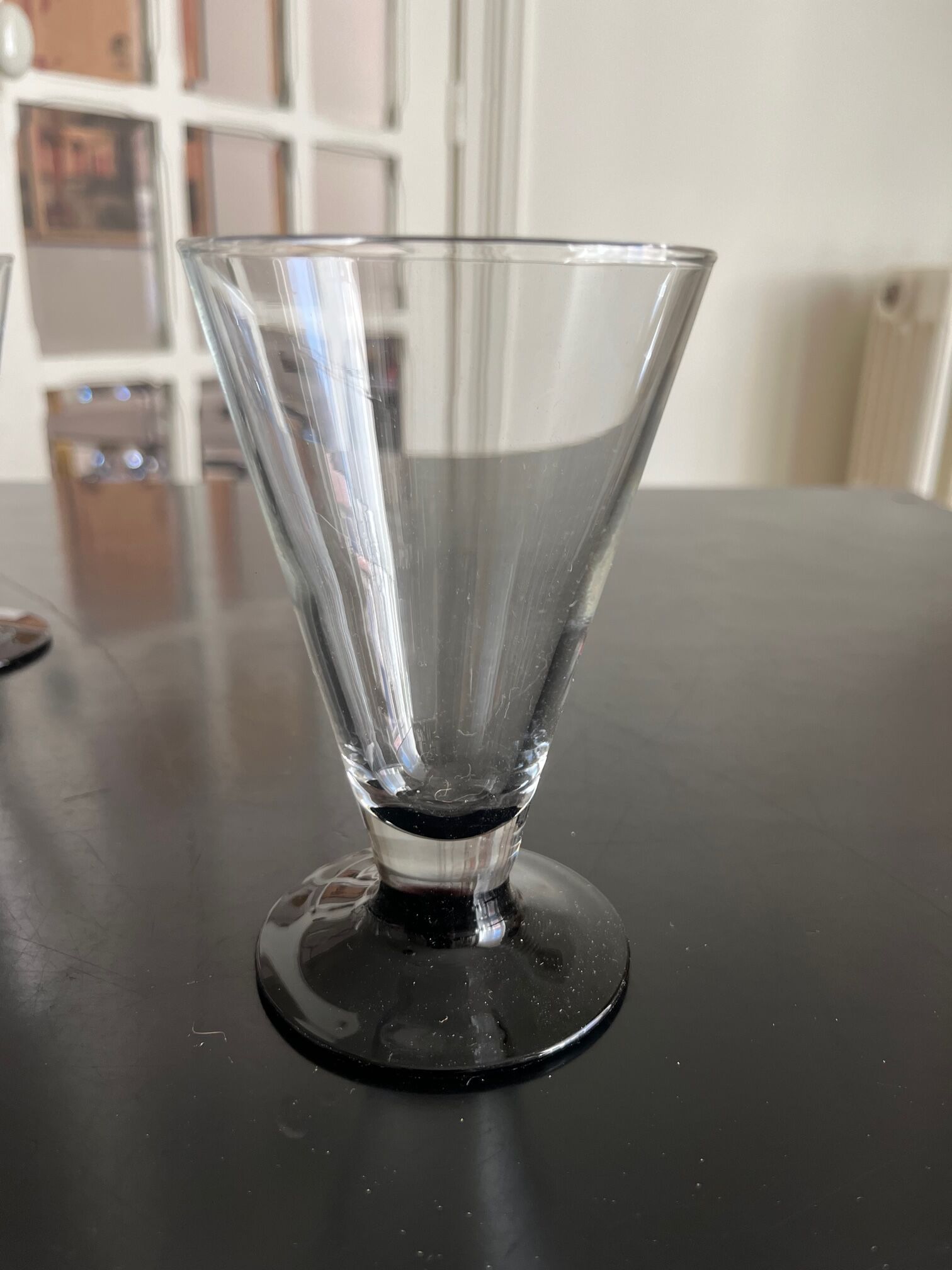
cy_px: 635
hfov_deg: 53.1
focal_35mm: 26
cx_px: 476
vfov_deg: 67.3
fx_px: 953
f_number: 1.6
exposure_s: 1/106
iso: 125
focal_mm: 5.1
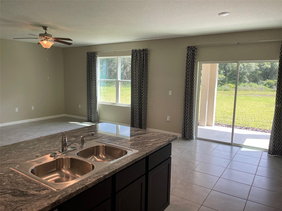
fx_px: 212
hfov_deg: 67.3
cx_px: 141
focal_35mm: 26
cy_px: 106
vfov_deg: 53.1
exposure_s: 1/181
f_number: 1.6
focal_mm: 5.1
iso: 32
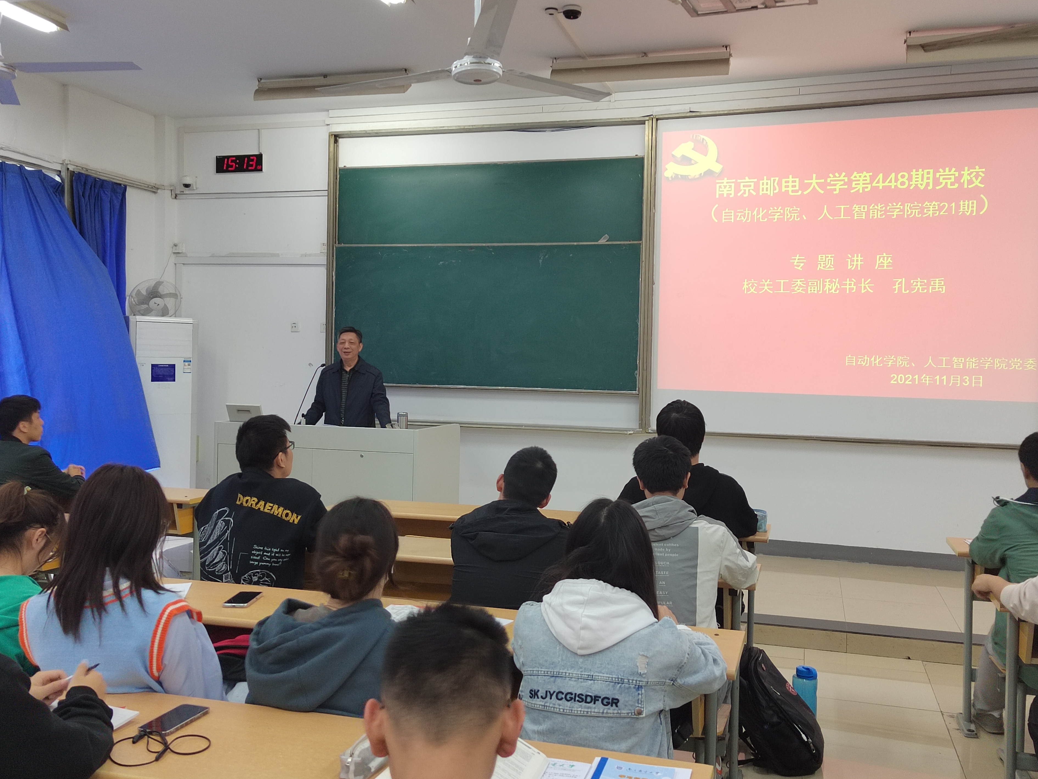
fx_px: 989
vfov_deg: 42.9
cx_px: 522
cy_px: 383
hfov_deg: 55.4
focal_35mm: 33
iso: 1397
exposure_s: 1/100
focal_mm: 5.52
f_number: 1.9
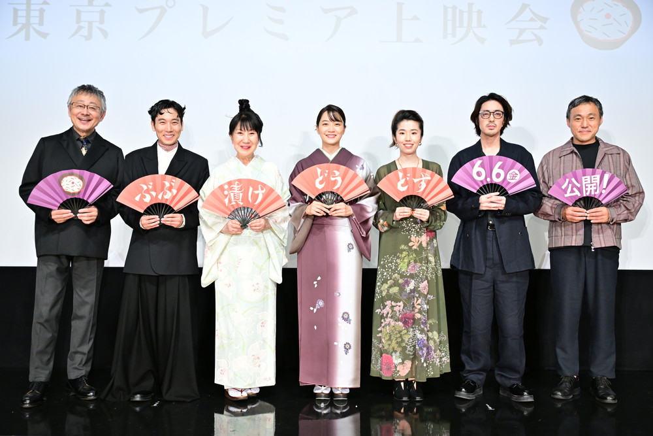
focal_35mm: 36
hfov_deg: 53.1
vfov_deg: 36.9
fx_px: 653
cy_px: 218
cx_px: 326
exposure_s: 1/200
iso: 2000
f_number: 4.8
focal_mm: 36
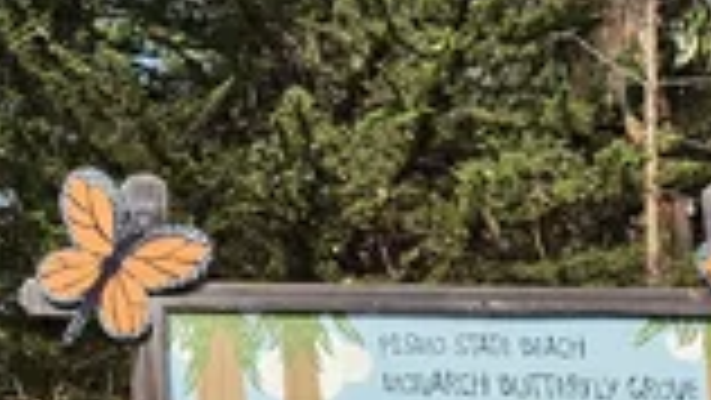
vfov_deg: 11.7
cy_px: 9
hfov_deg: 17.0
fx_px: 1943
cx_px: -585
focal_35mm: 103
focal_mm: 5.4
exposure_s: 1/446
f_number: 1.8
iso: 25
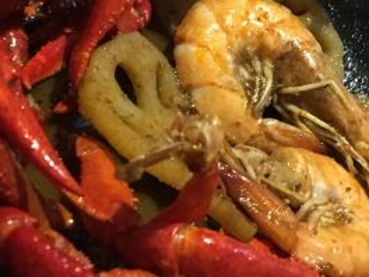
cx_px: 287
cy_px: 101
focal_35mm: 77
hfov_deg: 25.0
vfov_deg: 19.1
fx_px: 821
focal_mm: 4.15
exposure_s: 1/17
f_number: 2.2
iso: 320
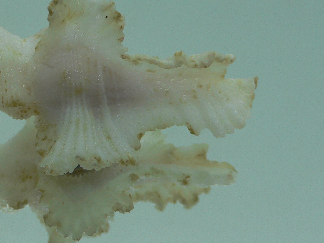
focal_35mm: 69
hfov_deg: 27.6
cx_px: 65
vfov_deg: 21.3
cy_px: 94
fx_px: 646
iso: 80
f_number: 2.8
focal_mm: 4.6
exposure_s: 1/80
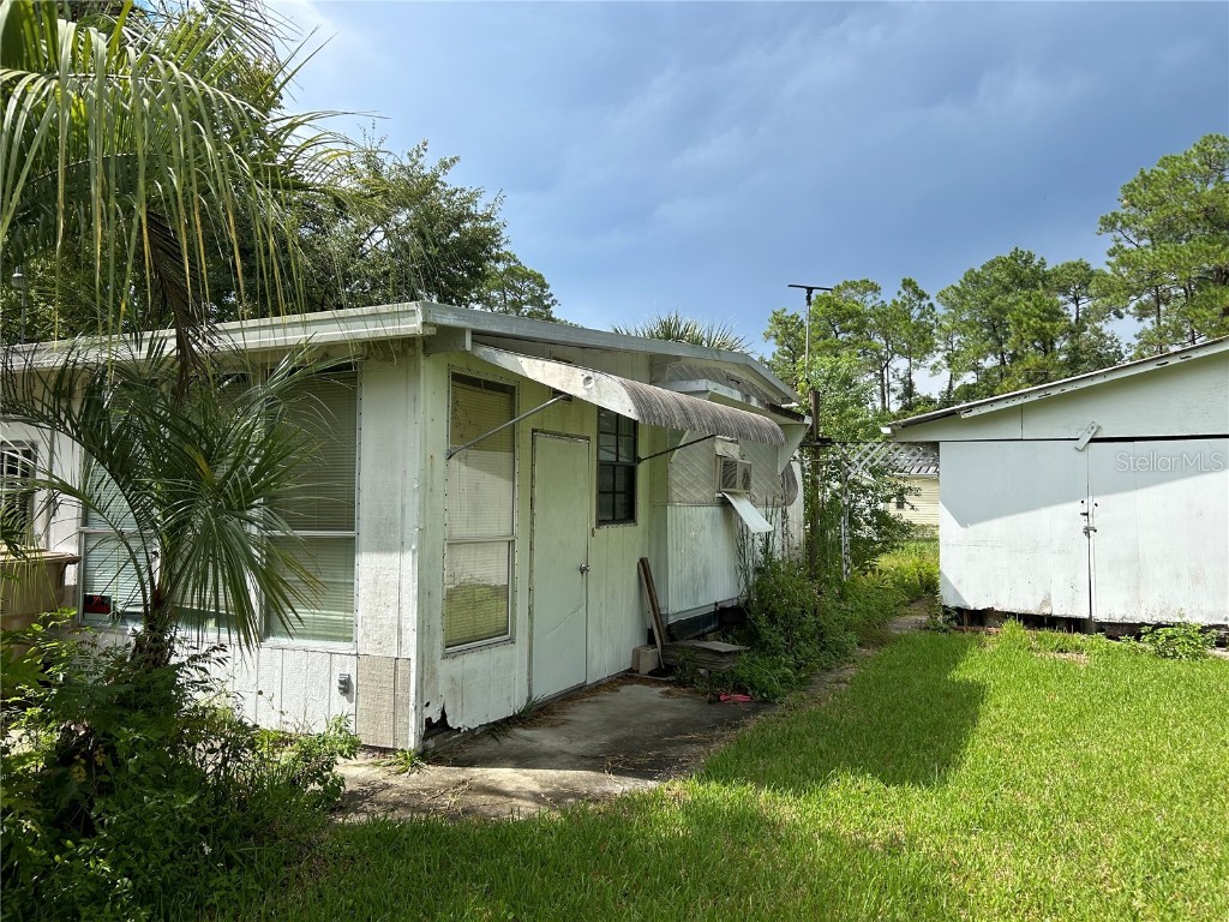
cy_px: 461
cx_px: 614
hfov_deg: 67.3
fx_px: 923
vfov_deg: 53.1
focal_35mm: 26
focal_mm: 5.7
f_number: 1.5
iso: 50
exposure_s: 1/2208
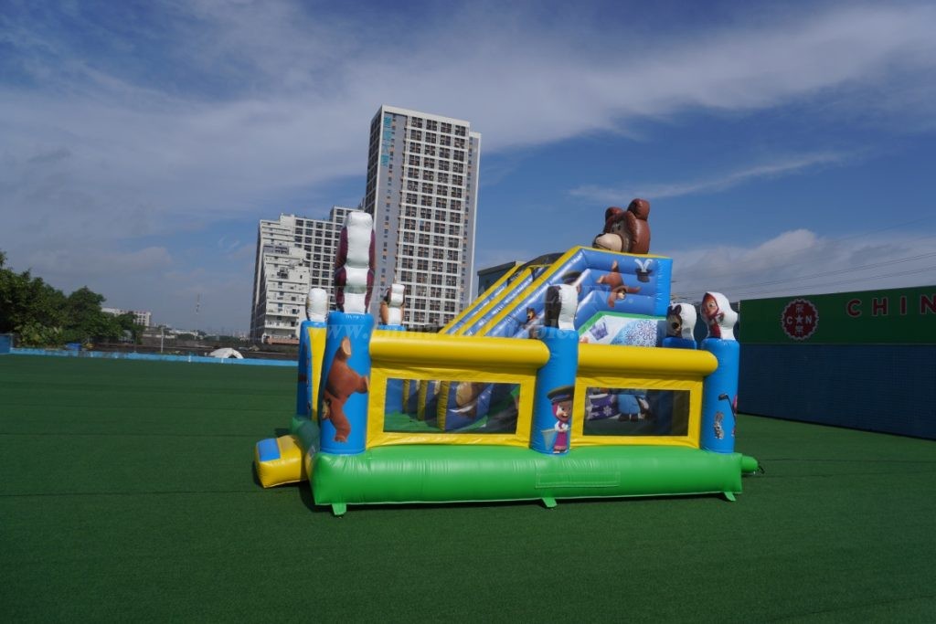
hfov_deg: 73.7
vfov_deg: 53.1
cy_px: 312
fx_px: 624
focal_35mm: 24
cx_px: 468
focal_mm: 16
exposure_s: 1/2000
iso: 100
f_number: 5
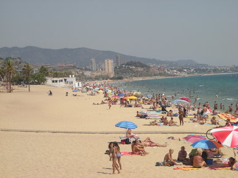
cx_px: 119
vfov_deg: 14.1
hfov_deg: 18.7
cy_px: 89
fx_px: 722
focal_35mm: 105
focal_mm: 17.1
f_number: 9.4
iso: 64
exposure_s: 1/185
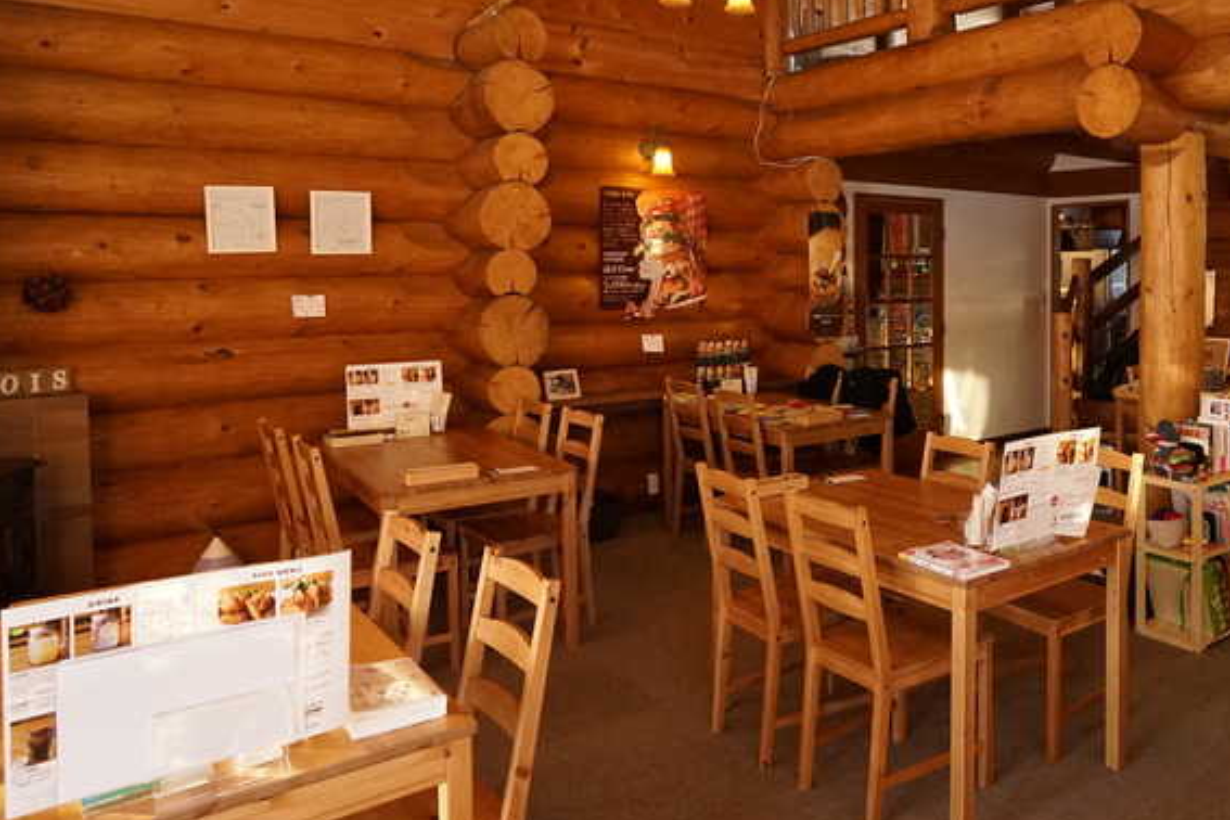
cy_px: 269
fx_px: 922
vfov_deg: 47.1
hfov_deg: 65.0
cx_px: 850
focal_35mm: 27
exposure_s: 1/125
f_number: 5.6
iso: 2500
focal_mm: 17
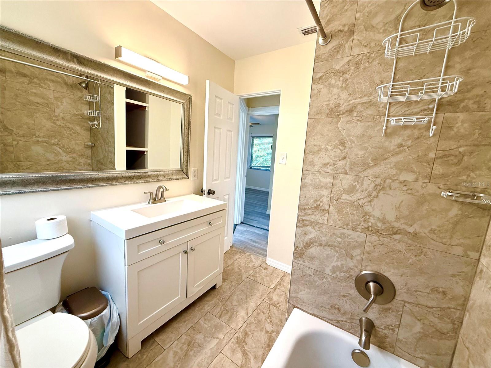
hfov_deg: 102.1
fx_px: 199
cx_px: 246
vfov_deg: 85.7
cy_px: 184
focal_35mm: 14
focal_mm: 2.22
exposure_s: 1/120
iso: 200
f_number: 2.2
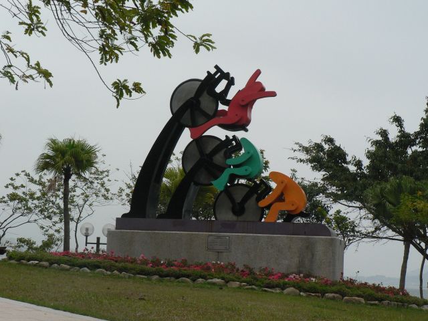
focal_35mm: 79
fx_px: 977
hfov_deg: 24.7
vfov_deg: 18.7
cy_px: 160
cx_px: 214
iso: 200
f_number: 5.6
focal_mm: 13.1
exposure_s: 1/500
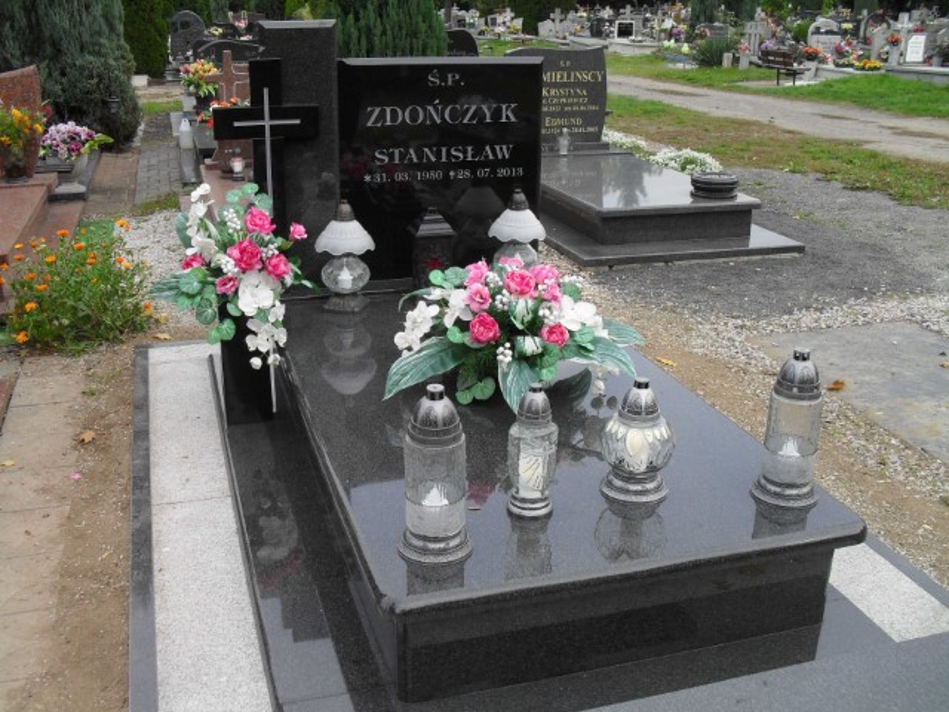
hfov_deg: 52.6
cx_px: 474
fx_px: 960
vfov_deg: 40.7
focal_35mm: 35
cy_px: 356
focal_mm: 6.3
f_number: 3.2
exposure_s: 1/350
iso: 100
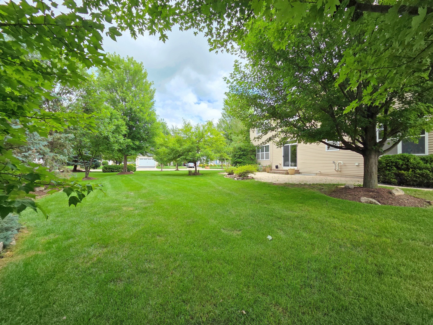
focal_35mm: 13
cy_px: 162
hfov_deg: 106.2
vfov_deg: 89.9
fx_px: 163
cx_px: 216
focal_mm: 2.2
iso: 50
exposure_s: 1/850
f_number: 2.2
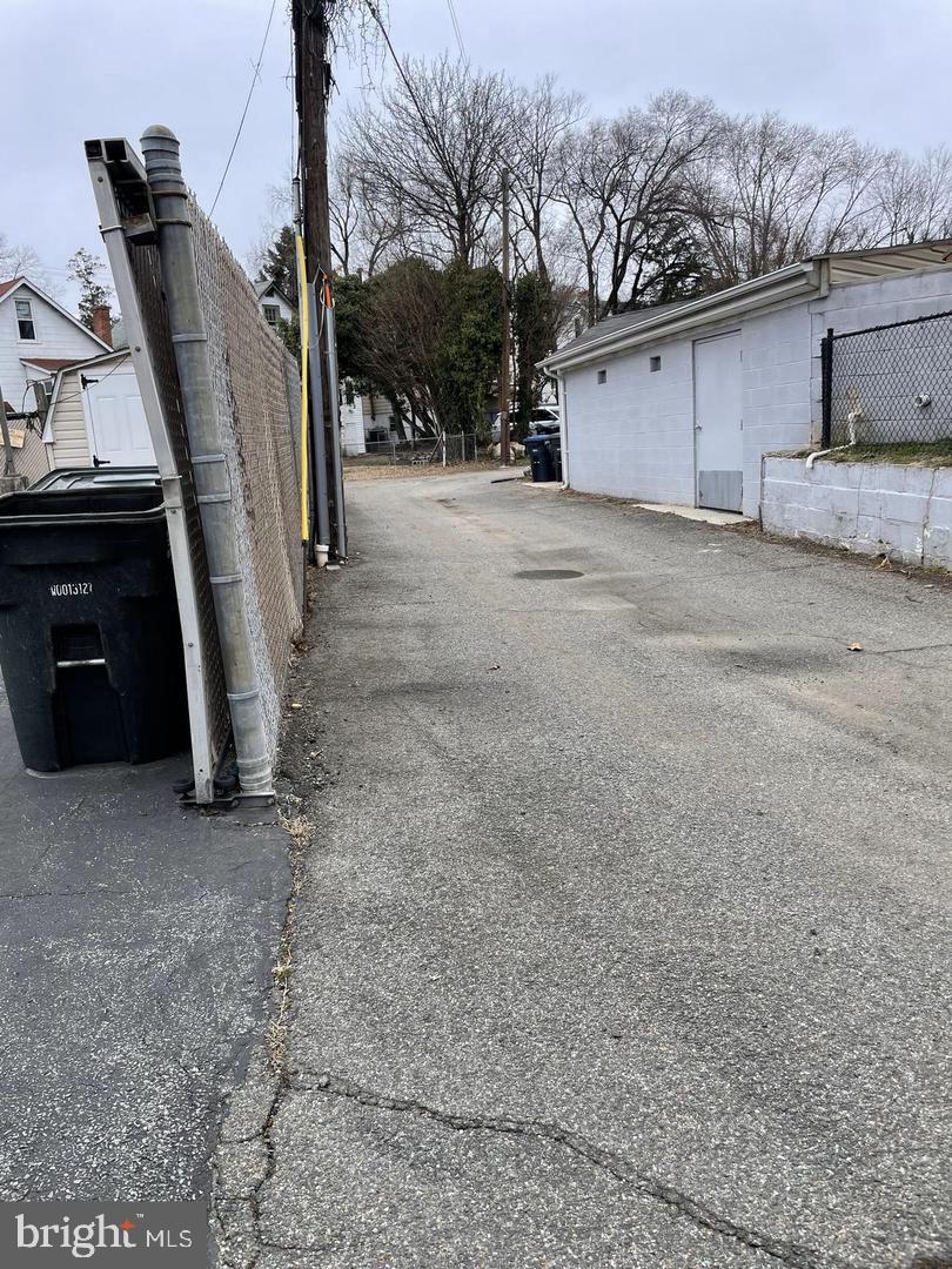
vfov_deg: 67.3
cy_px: 634
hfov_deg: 53.1
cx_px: 476
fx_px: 953
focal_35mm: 26
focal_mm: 4.2
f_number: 1.6
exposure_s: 1/769
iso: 32
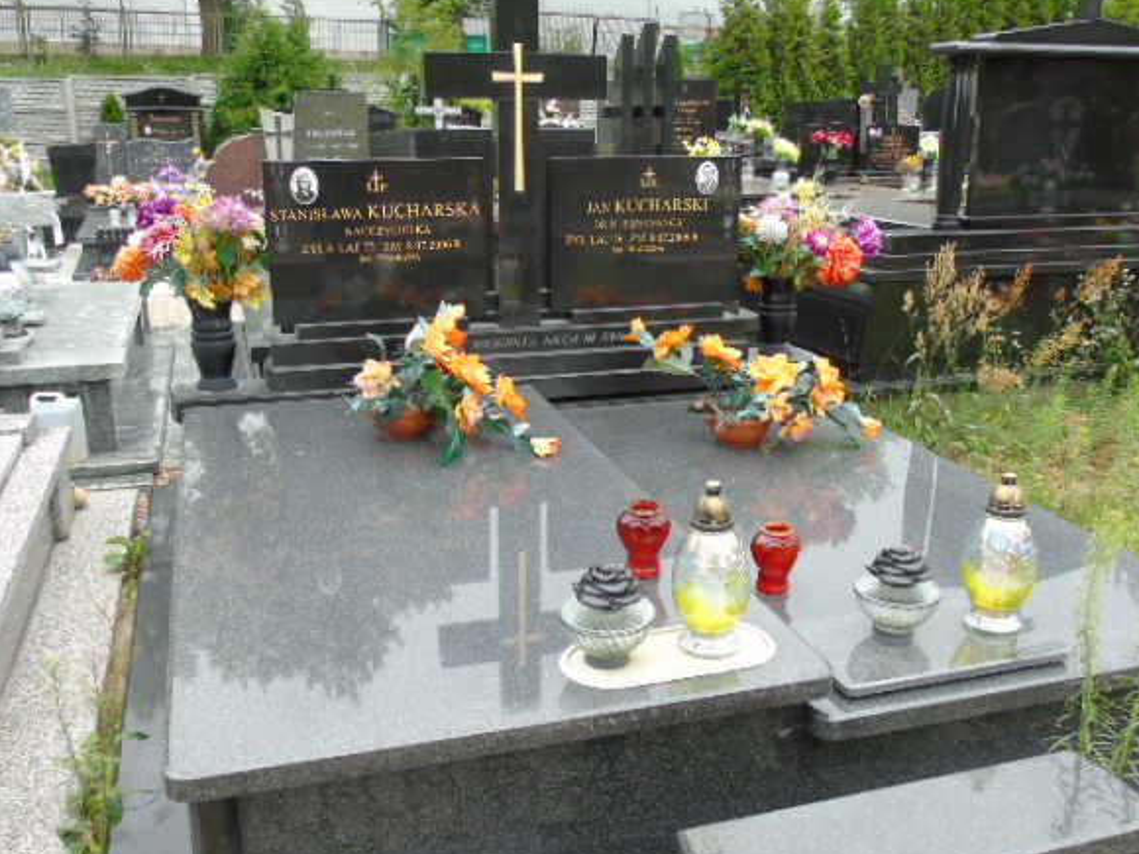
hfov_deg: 56.8
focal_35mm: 32
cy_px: 457
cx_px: 593
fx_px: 1053
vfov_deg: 44.1
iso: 80
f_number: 3.6
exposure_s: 1/100
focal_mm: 5.2
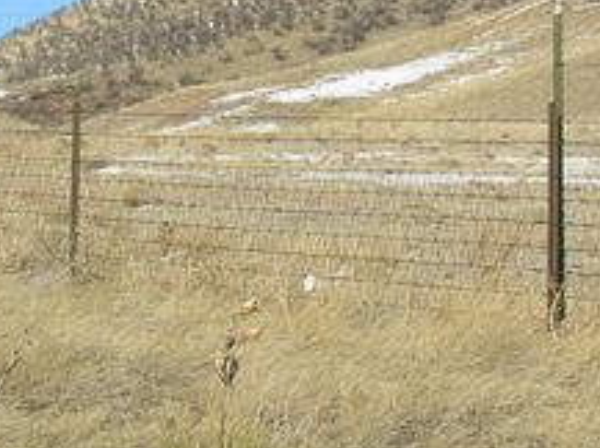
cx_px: 344
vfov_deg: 7.7
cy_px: 105
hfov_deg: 10.3
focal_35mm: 192
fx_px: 3322
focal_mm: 19.8
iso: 50
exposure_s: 1/190
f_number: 7.6
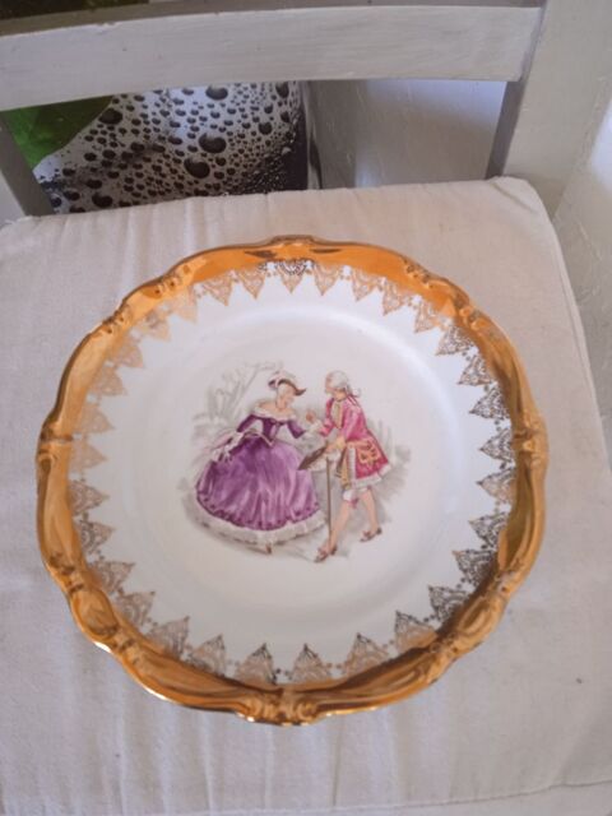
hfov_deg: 49.7
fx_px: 660
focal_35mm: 28
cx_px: 306
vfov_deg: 63.4
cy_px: 408
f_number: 2.2
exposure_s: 1/25
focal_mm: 3.43
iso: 757
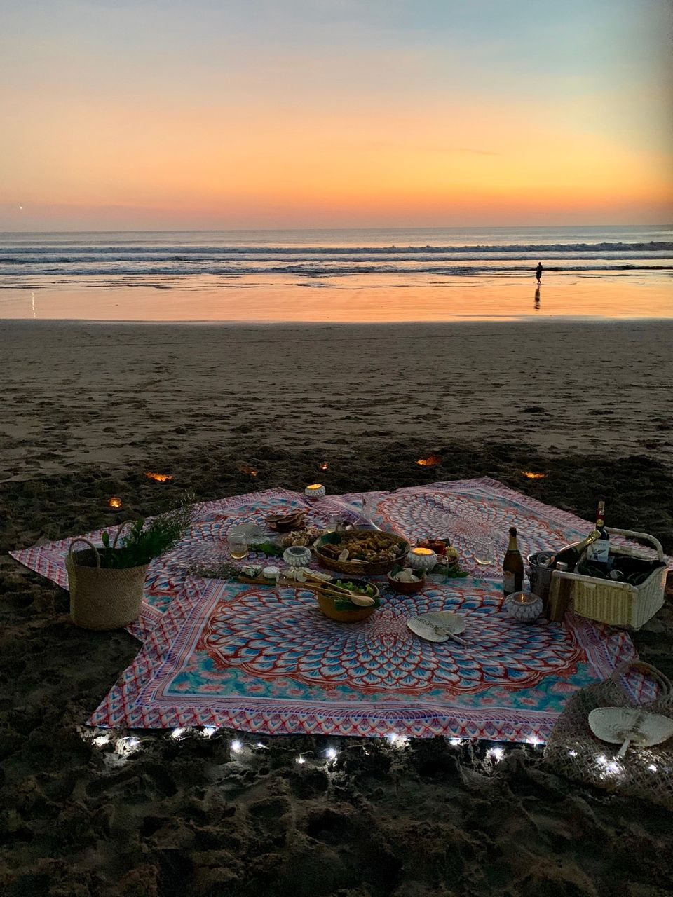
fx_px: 674
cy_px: 448
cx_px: 336
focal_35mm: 26
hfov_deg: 53.1
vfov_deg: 67.3
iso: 500
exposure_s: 1/30
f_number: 1.8
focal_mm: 4.25
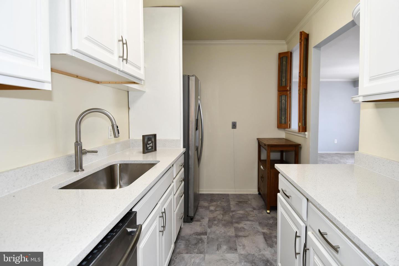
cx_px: 200
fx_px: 199
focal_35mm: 18
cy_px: 133
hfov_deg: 90.0
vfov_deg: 67.4
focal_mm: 12
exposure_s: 1/80
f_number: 4.5
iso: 200
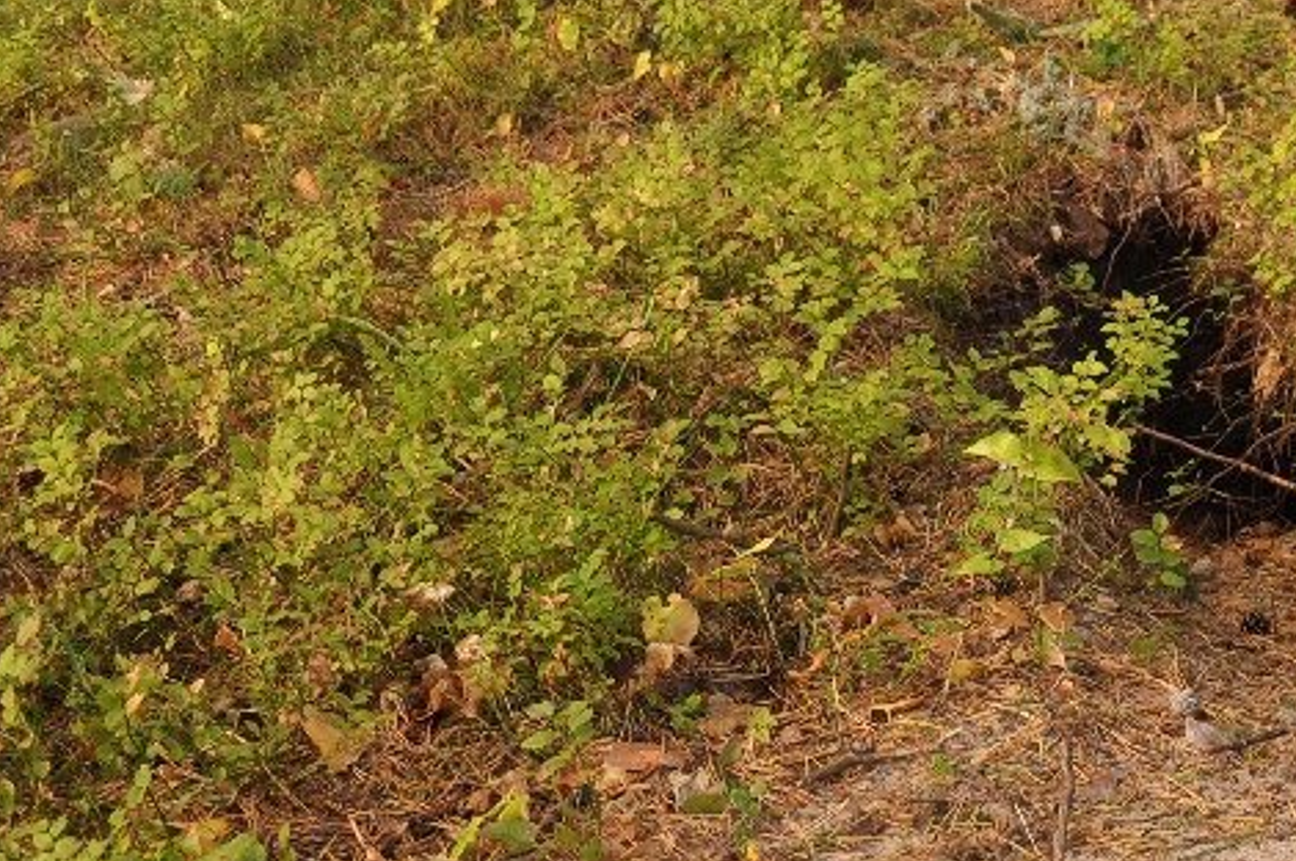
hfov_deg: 28.1
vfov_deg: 19.2
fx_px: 2481
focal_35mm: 69
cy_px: 813
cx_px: 1177
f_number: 3.5
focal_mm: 18
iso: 250
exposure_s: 1/60
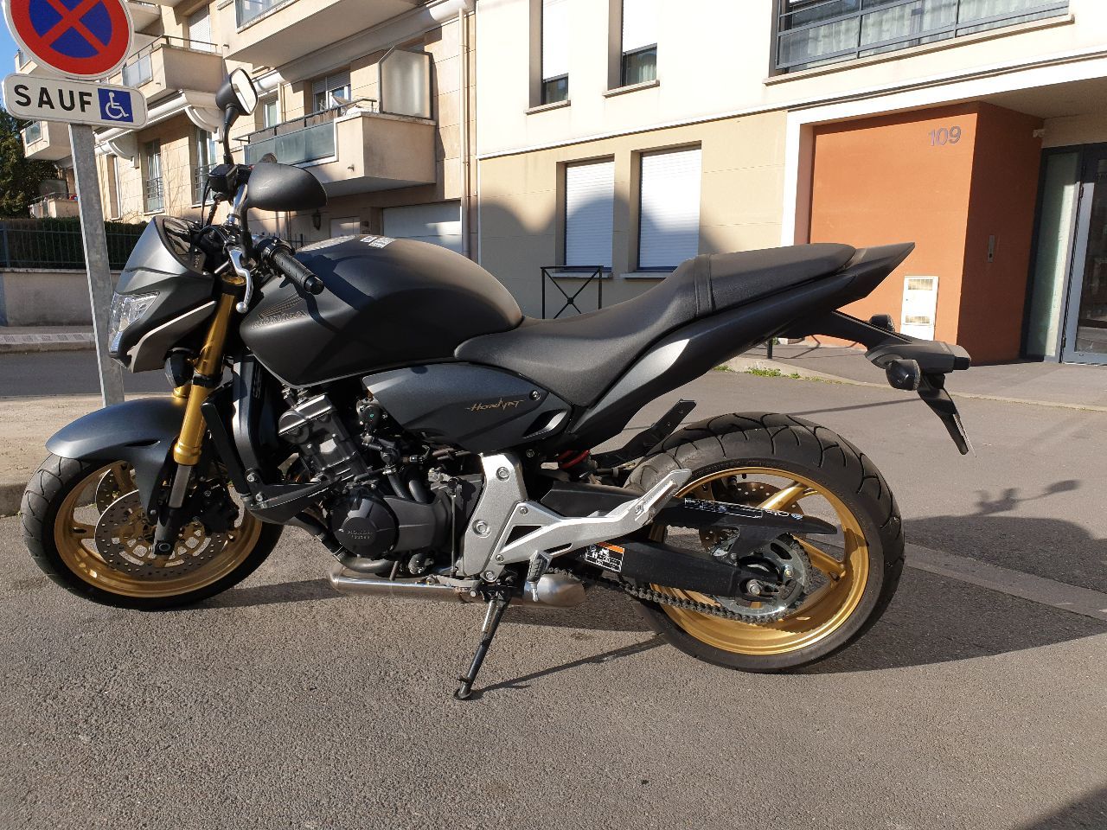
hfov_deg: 67.3
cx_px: 554
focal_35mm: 26
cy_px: 415
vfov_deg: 53.1
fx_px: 831
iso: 50
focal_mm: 4.3
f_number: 2.4
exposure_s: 1/1612
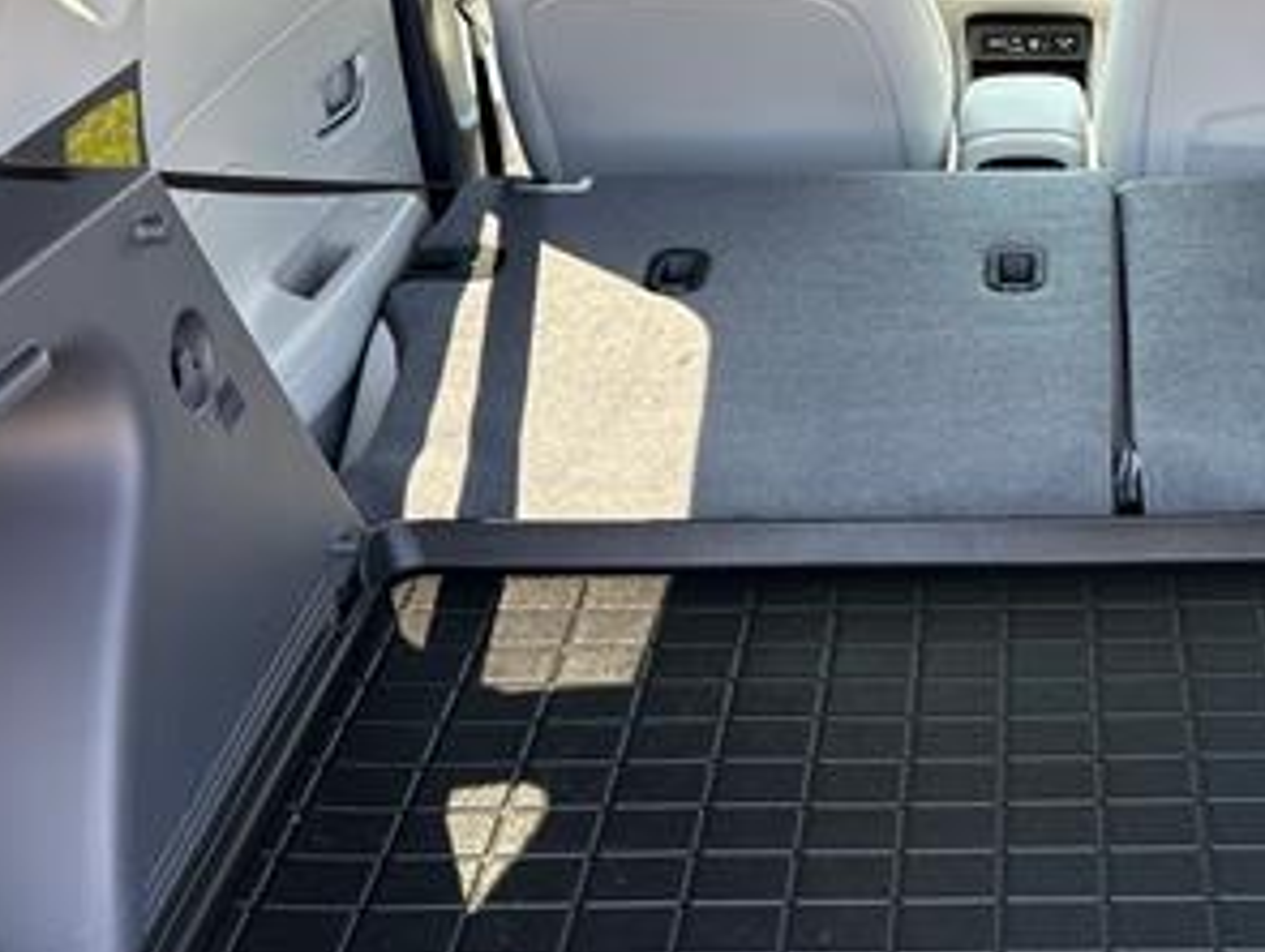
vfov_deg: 28.1
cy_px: 540
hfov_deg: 35.6
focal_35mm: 52
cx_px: 1008
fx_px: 1903
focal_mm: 6.76
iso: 200
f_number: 1.78
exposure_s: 1/80
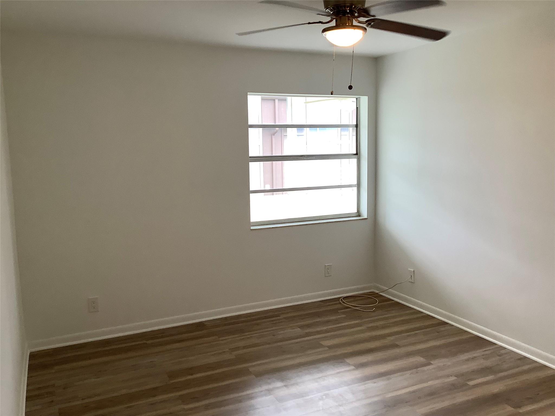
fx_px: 497
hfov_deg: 58.4
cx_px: 278
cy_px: 208
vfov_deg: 45.4
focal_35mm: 31
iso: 80
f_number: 2.4
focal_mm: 3.3
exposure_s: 1/50
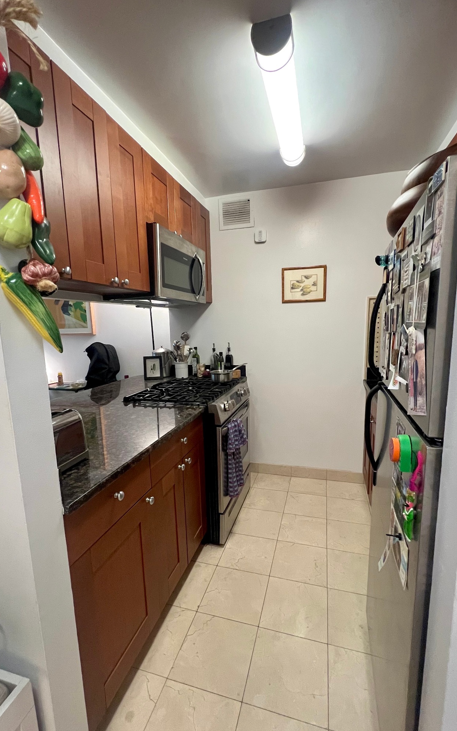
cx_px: 233
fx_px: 299
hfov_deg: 74.8
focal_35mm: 15
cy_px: 373
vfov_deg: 101.4
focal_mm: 1.57
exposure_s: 1/60
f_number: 1.8
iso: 320
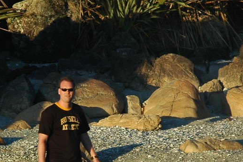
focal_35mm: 308
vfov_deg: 4.5
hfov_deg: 6.7
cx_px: 74
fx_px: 2077
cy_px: 134
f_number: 9
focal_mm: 70
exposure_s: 1/125
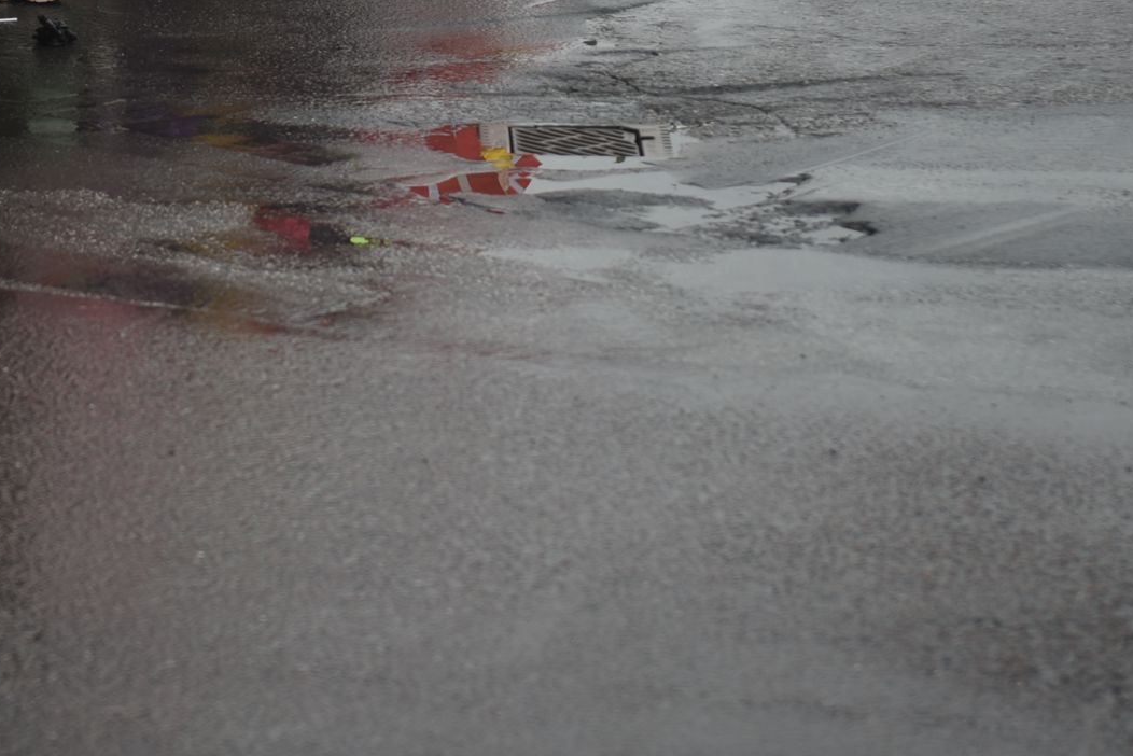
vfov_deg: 7.9
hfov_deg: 11.8
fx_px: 5446
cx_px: 195
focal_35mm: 173
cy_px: -170
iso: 110
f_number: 2.8
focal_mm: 70
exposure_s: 1/250
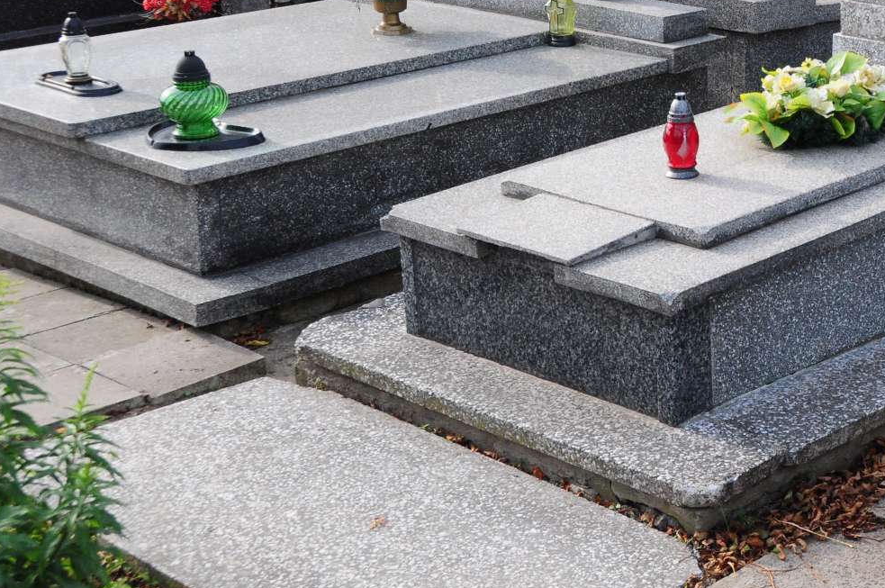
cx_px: 932
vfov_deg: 18.5
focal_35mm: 72
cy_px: 52
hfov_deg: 26.3
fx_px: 1768
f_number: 7.1
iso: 500
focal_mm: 22
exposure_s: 1/800
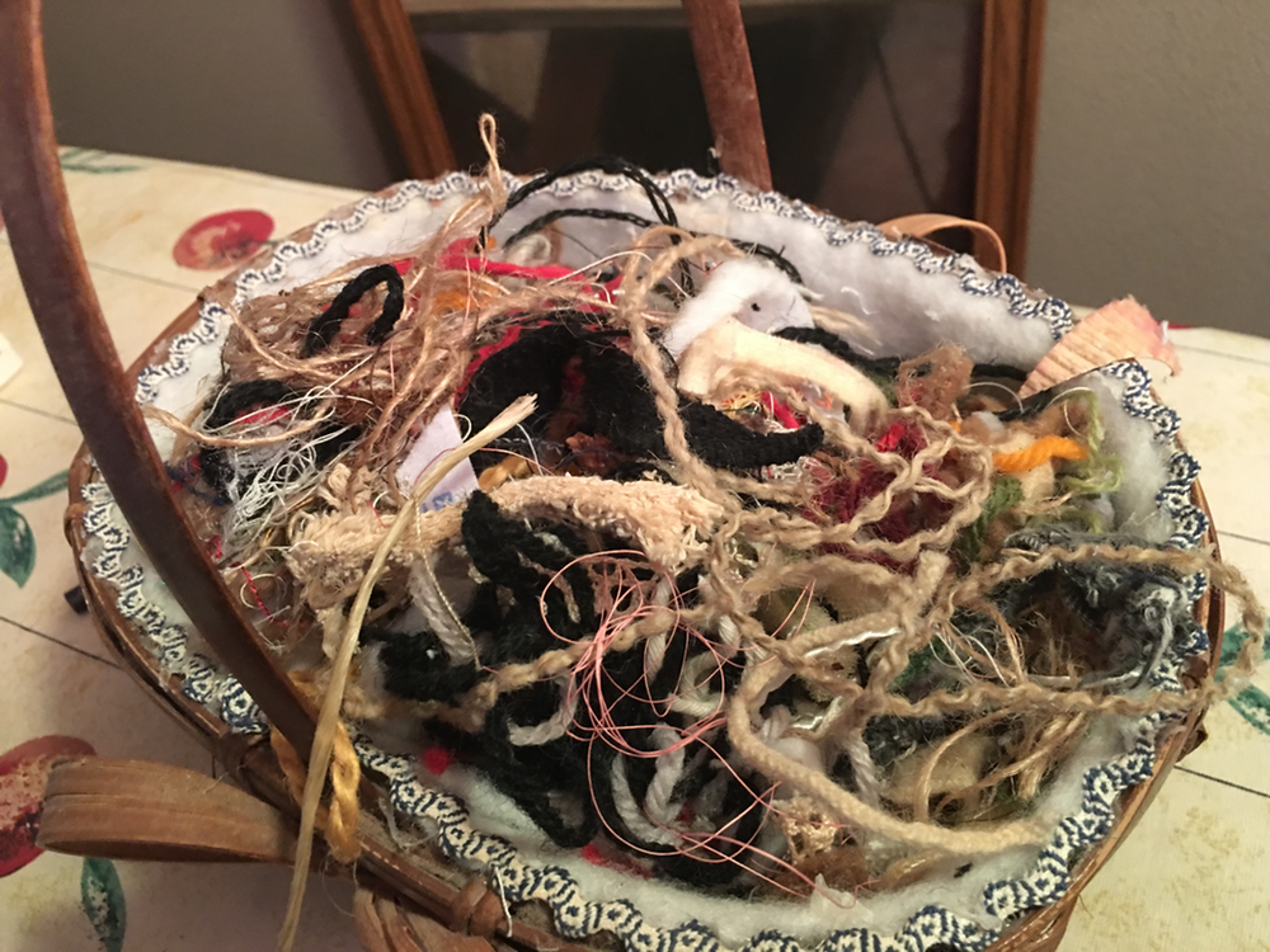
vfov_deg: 48.2
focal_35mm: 29
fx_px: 1064
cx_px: 635
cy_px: 476
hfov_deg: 61.7
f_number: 2.2
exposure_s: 1/4
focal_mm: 4.15
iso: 50
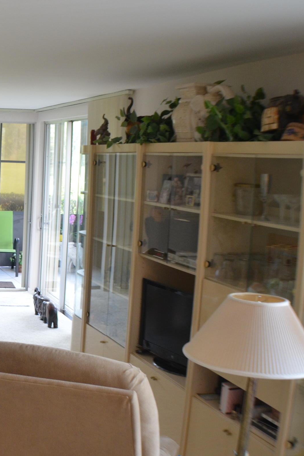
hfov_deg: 18.3
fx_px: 861
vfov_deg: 29.6
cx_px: -119
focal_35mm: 68
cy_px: 197
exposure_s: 1/60
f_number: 4
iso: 800
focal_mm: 24
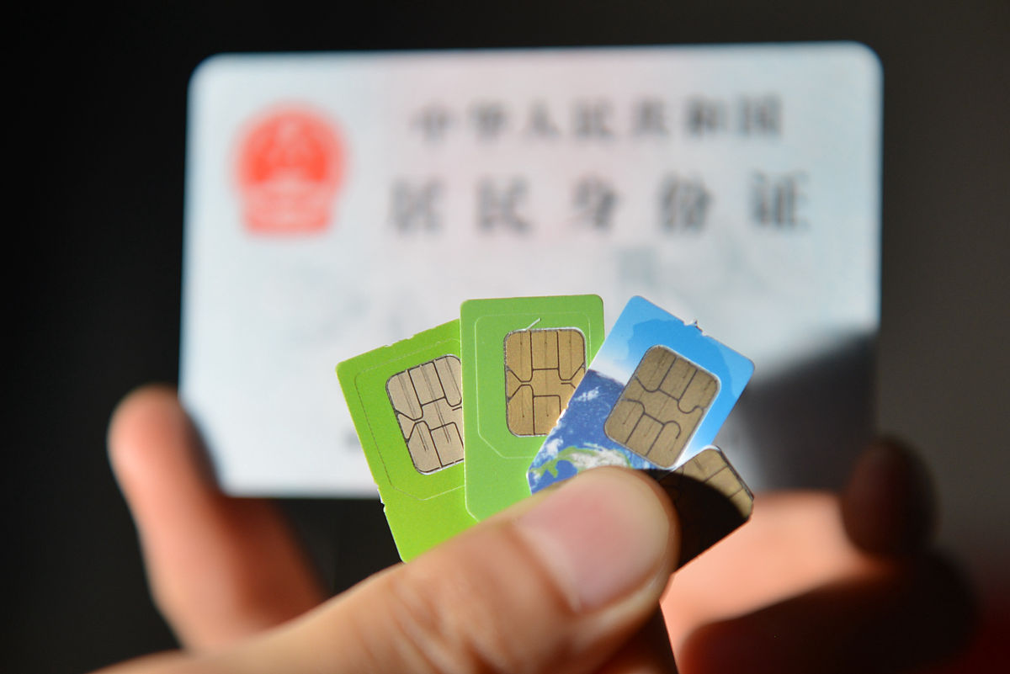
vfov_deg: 27.0
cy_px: 337
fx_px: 1403
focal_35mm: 50
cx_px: 505
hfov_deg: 39.6
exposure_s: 1/8000
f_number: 2.8
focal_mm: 50
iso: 250
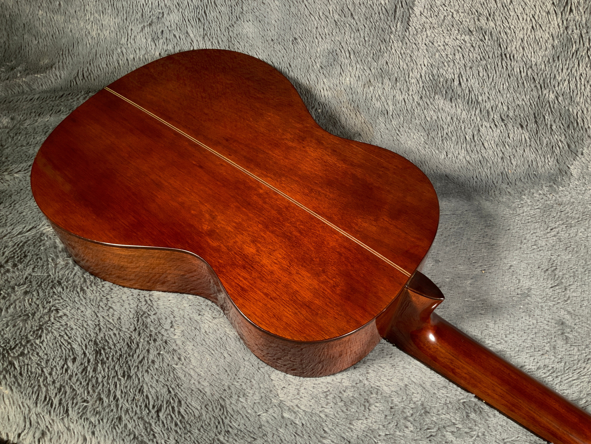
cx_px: 296
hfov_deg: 61.7
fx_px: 495
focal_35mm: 29
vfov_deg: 48.2
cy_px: 222
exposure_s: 1/52
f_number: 1.8
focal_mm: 3
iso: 100
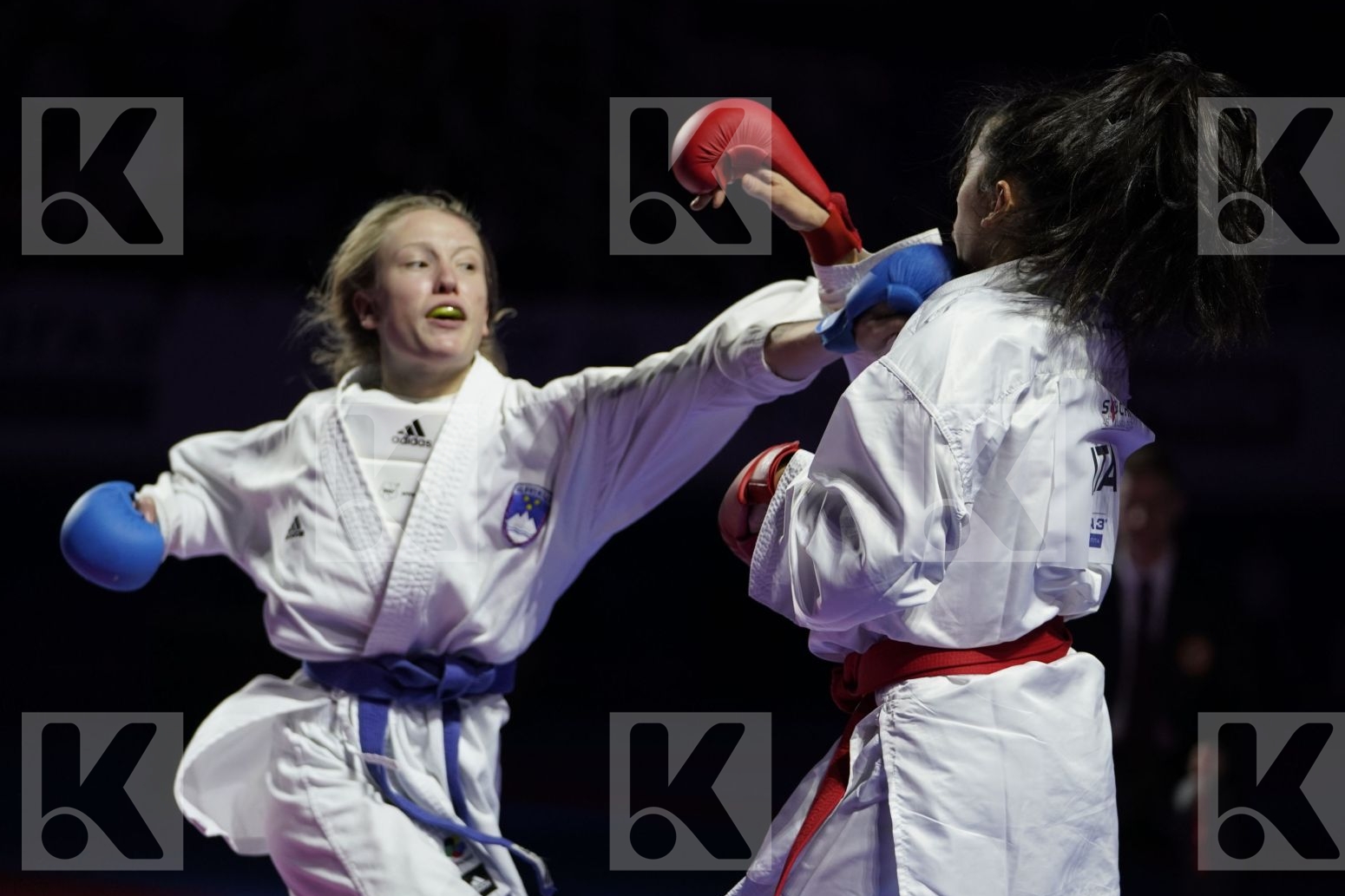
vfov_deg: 9.5
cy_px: 483
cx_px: 691
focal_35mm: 144
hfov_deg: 14.3
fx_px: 5379
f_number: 2.8
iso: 1250
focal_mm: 124
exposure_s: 1/1000
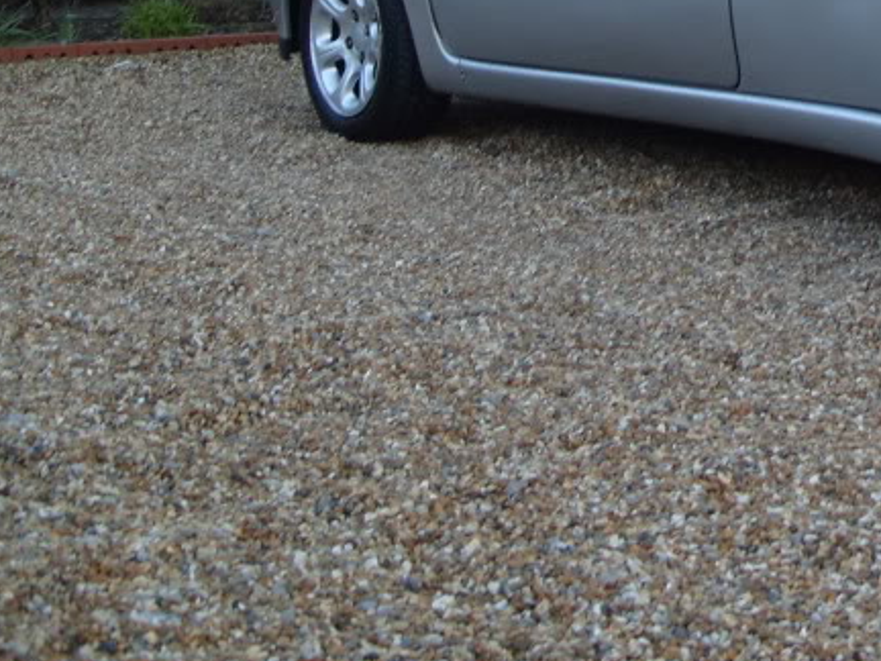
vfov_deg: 17.1
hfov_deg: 22.3
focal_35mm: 83
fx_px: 2112
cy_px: -108
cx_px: 965
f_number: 2.8
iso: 80
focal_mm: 7.8
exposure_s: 1/45
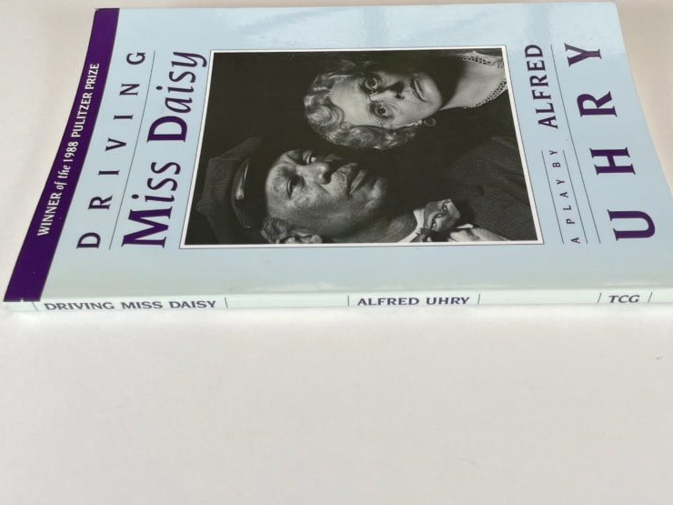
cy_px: 243
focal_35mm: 36
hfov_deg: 51.2
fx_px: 700
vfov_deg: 39.7
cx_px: 375
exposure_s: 1/121
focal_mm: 4.2
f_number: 1.6
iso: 50
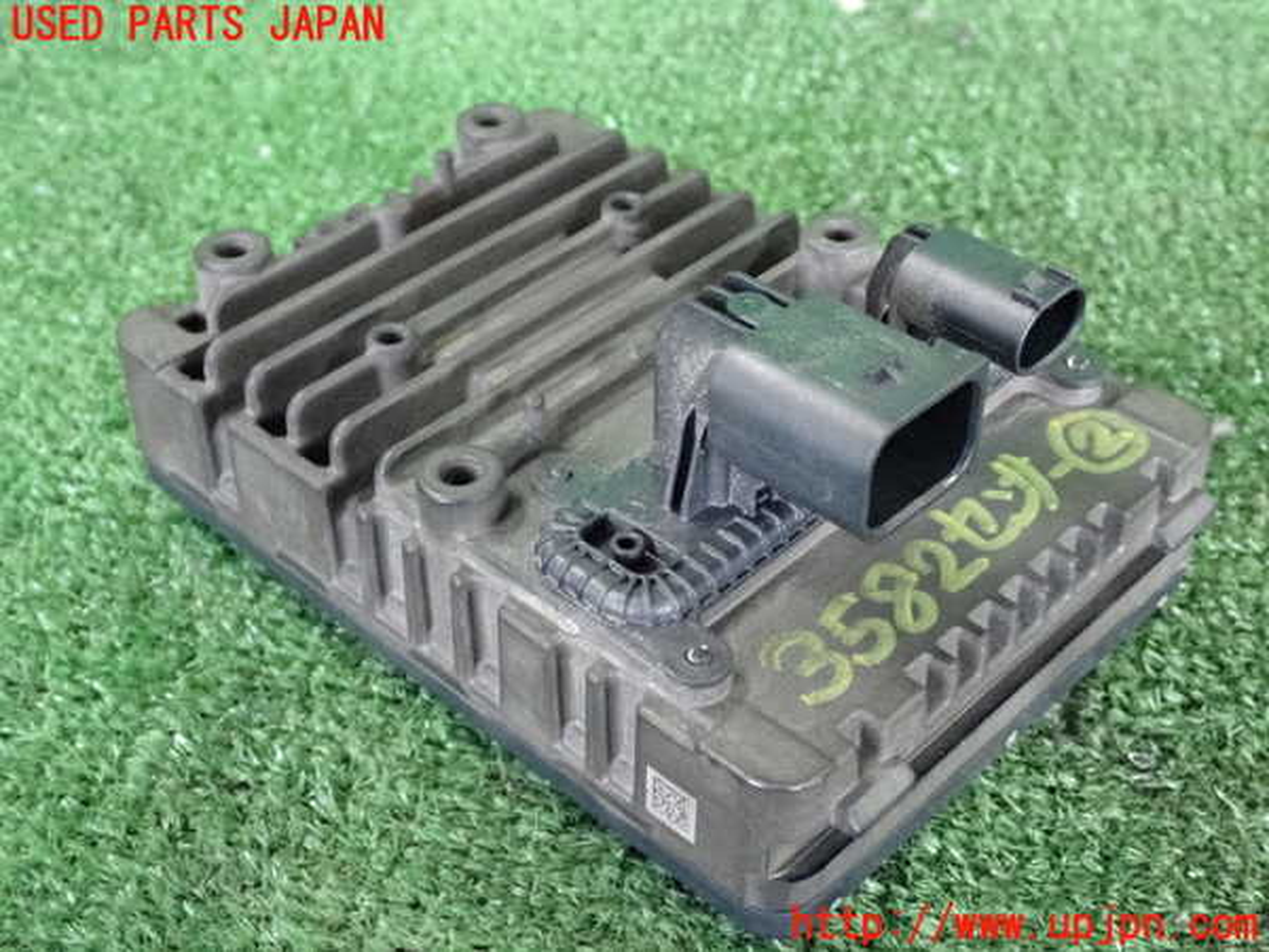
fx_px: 1833
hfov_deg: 38.2
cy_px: 476
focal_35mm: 50
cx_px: 634
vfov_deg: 29.1
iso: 4000
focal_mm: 9.01
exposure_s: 1/125
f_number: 3.2
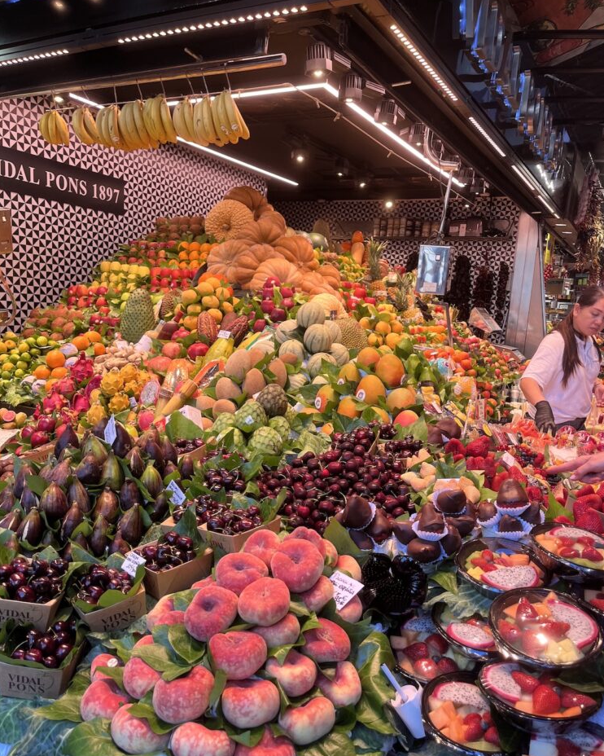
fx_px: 626
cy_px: 407
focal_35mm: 28
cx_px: 297
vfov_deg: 62.1
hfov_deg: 51.5
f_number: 1.6
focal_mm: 5.1
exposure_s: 1/126
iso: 32
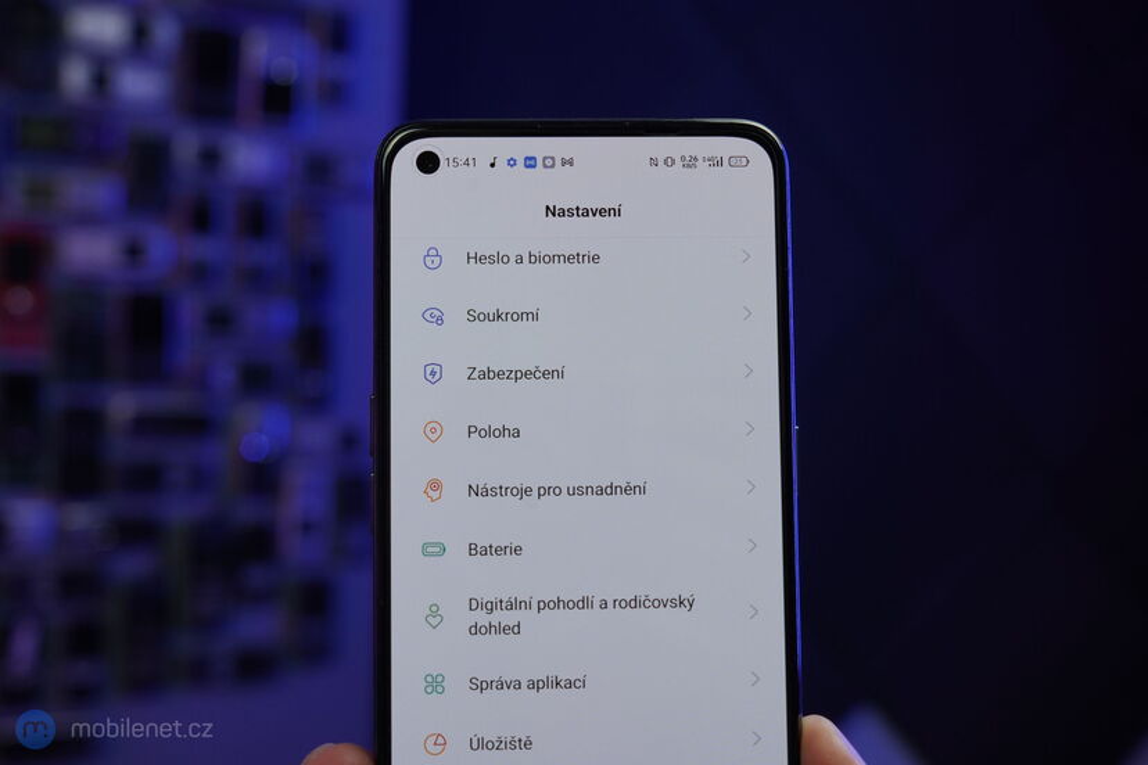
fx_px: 1467
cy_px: 382
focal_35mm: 46
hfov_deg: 42.7
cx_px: 574
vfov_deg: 29.2
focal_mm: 46
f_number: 7.1
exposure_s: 1/200
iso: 1000
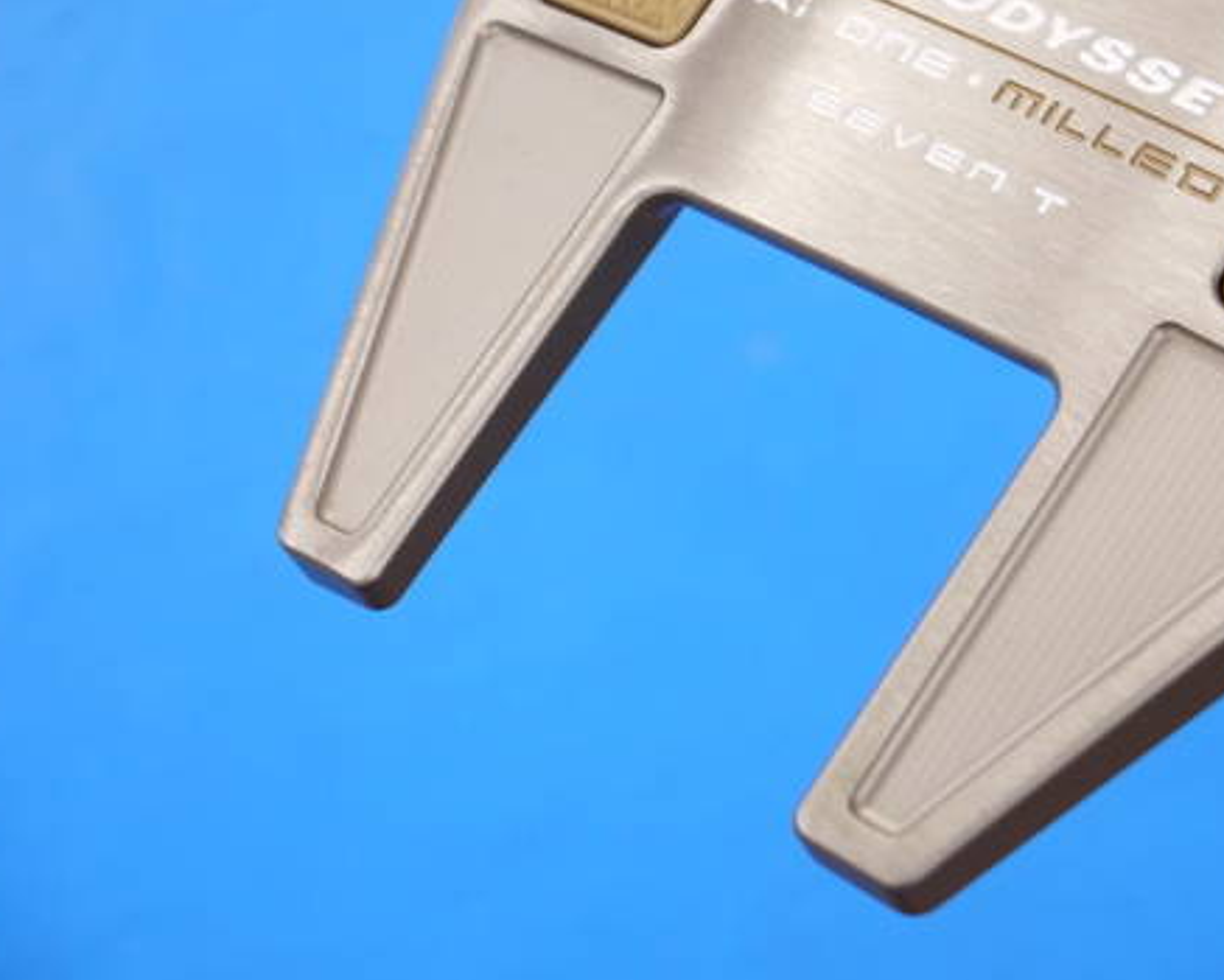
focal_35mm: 120
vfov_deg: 12.8
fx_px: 4349
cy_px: 330
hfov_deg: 16.0
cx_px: 857
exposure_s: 1/125
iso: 800
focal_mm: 42
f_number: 5.6
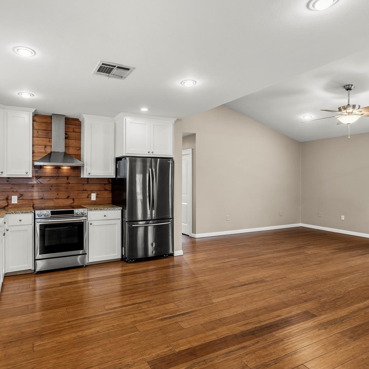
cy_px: 180
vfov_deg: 72.1
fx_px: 253
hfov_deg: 71.7
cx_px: 155
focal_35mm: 21
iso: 250
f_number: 8
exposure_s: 1/10
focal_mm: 16
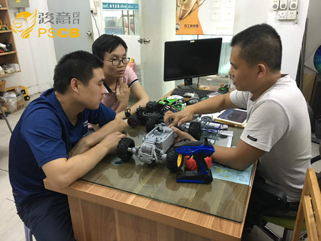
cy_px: 120
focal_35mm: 29
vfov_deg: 48.2
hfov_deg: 61.7
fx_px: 269
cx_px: 160
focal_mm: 4.15
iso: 125
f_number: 2.2
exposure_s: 1/8
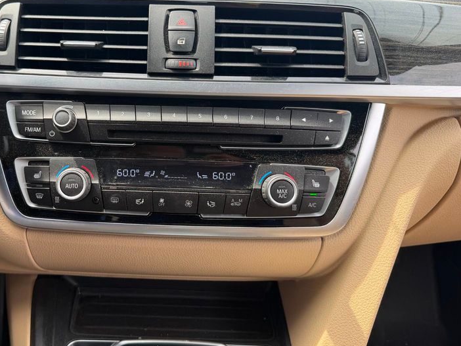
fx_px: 466
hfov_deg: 51.7
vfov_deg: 40.6
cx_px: 158
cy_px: 151
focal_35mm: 35
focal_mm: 6.76
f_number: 1.78
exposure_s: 1/456
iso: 80
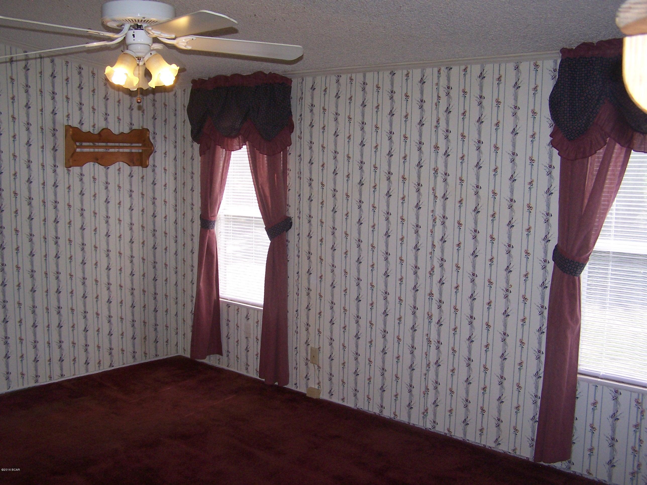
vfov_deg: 37.7
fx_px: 710
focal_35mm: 38
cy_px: 242
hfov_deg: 49.0
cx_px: 324
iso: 140
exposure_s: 1/60
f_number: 2.8
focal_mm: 6.3
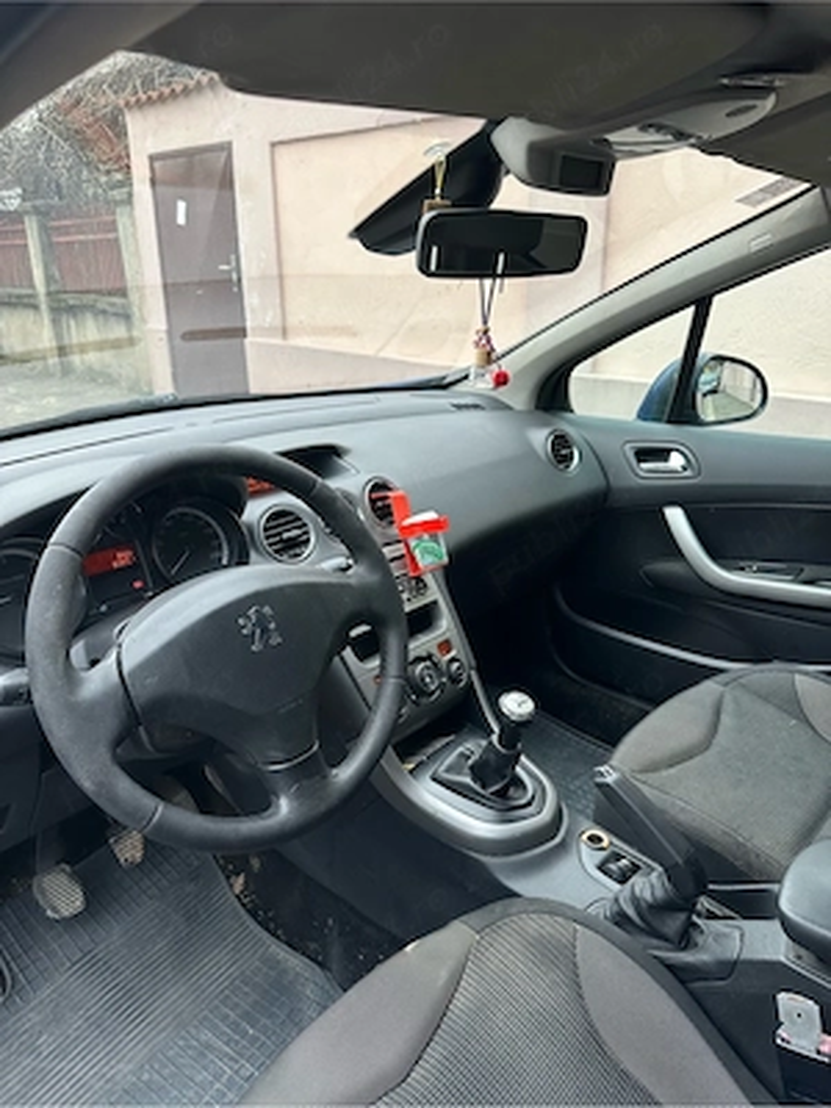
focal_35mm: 24
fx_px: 768
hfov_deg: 56.8
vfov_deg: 71.6
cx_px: 416
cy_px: 554
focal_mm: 6.86
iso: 100
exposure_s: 1/121
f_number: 1.78
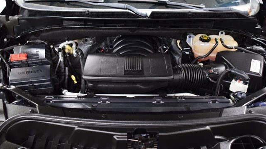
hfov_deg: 52.8
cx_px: 132
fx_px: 268
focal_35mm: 38
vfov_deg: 31.1
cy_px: 65
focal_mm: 24
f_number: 2.8
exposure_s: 1/30
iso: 1600
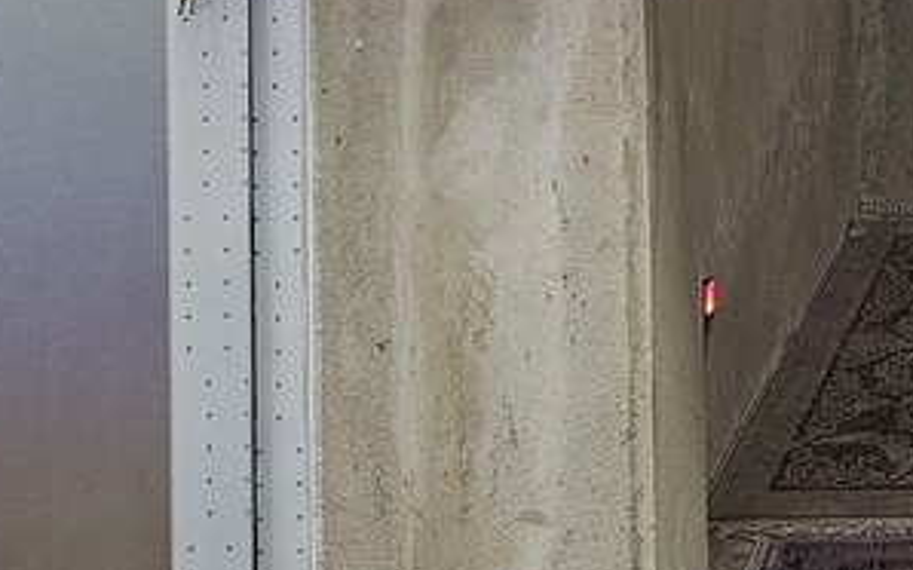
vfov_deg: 10.1
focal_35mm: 118
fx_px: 2935
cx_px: 1376
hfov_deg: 16.2
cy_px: -622
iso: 640
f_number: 1.8
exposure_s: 1/33
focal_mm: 5.4
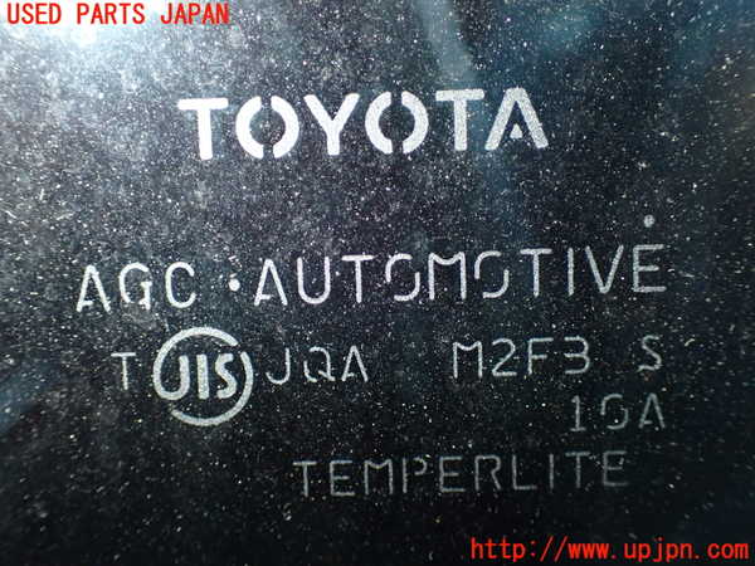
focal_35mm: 41
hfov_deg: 45.8
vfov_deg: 35.1
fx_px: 894
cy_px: 283
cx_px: 378
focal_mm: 7.31
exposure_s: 1/40
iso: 800
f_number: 8
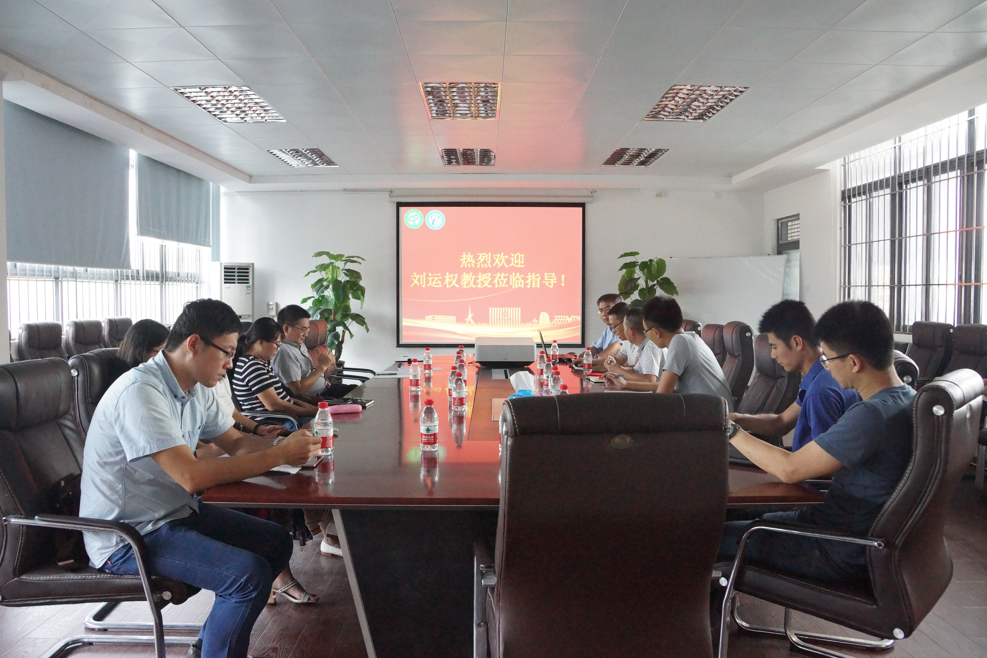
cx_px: 494
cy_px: 329
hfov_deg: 67.4
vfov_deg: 47.9
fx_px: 740
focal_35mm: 27
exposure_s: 1/125
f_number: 5.6
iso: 3200
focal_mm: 18
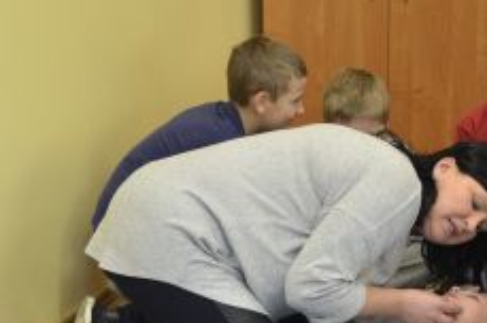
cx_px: 425
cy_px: 312
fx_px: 1640
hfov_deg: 16.7
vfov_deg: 11.2
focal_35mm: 121
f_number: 3.5
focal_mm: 29
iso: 640
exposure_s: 1/80
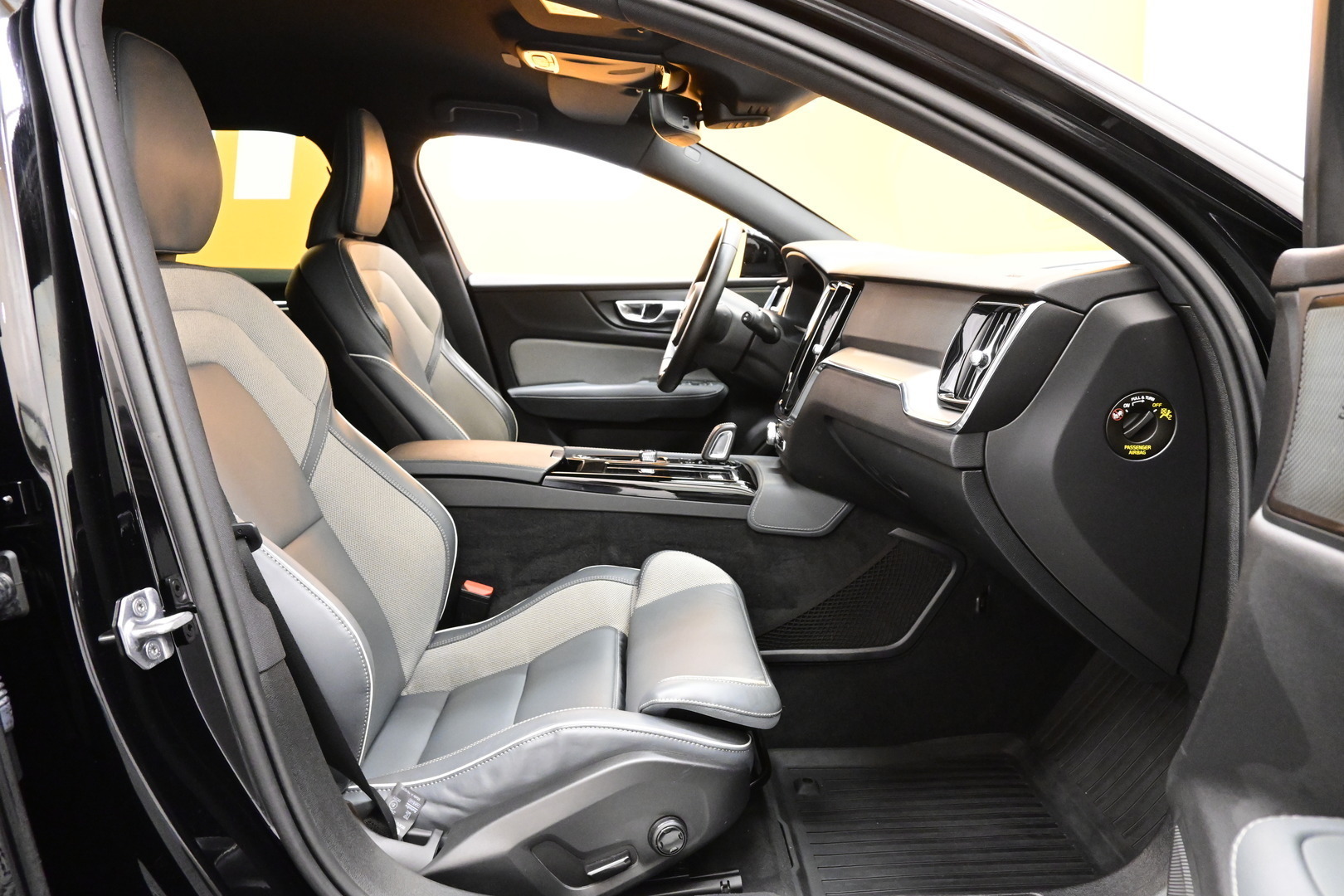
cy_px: 448
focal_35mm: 24
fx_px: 896
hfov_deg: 73.7
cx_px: 672
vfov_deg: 53.1
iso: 5000
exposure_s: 1/20
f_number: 5.6
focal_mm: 16
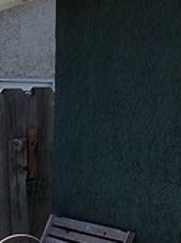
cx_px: -30
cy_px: 342
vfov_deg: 11.7
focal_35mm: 164
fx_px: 1148
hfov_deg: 8.9
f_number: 1.7
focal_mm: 4.71
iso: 100
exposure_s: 1/3065
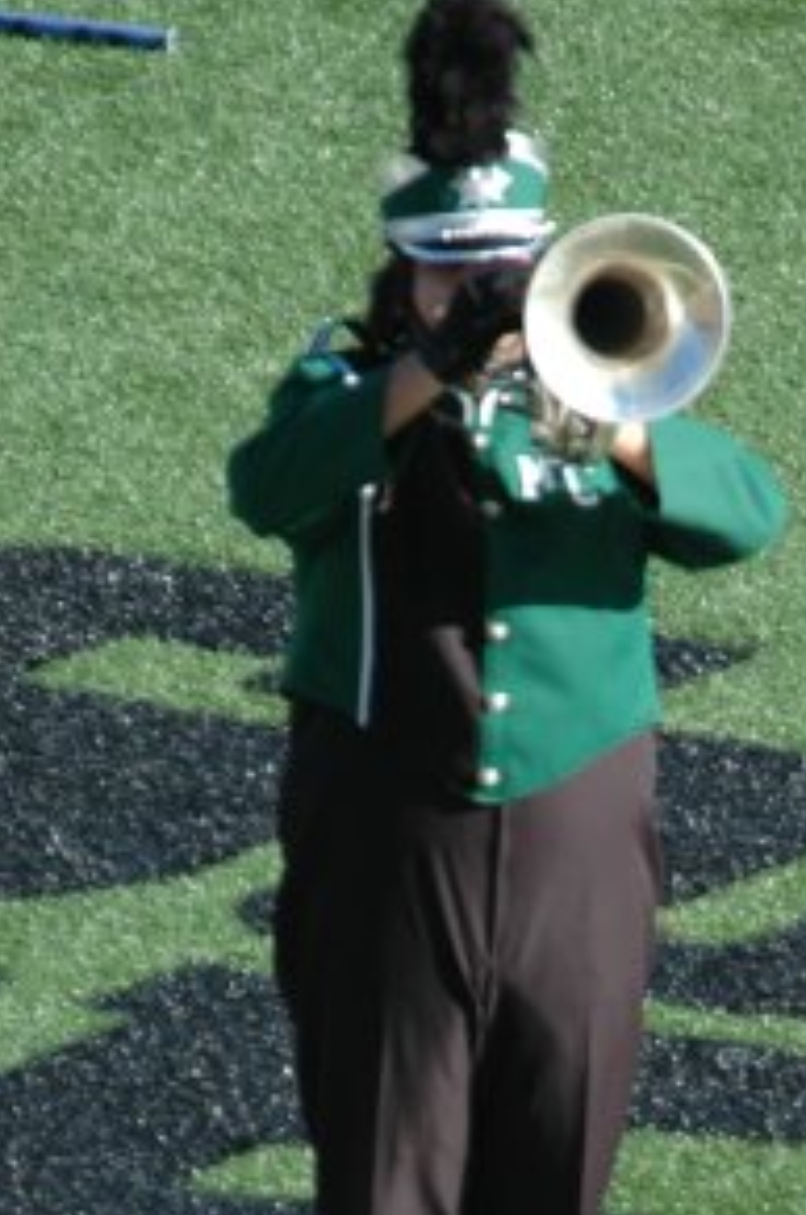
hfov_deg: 1.1
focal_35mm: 1238
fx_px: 41722
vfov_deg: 1.7
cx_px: 495
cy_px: 956
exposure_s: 1/400
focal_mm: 400
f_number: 5.6
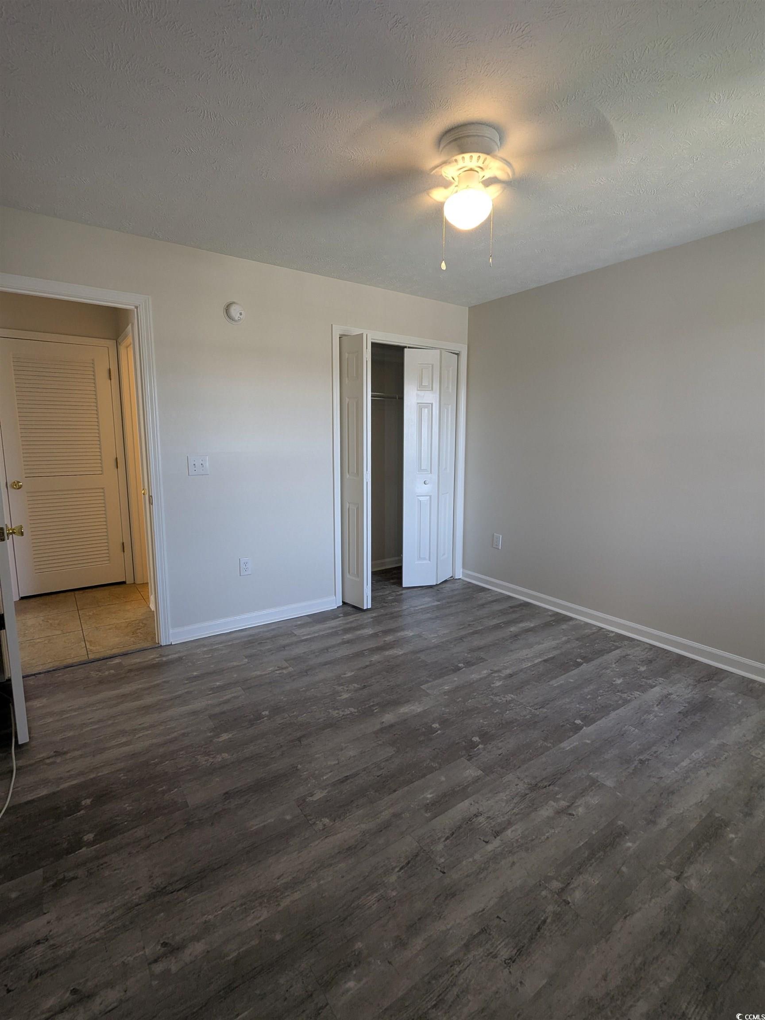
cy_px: 510
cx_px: 382
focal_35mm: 16
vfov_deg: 94.5
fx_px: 471
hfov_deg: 78.1
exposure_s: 1/40
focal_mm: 2.35
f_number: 2.2
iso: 64
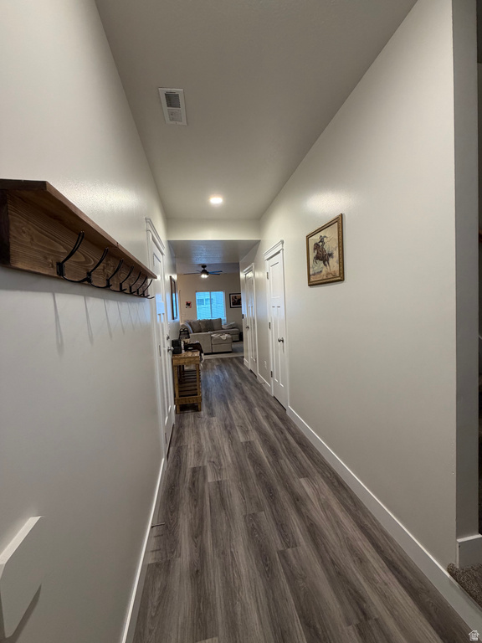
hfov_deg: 85.7
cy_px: 322
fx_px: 260
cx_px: 241
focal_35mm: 14
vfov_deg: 102.1
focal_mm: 2.22
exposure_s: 1/60
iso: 250
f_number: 2.2
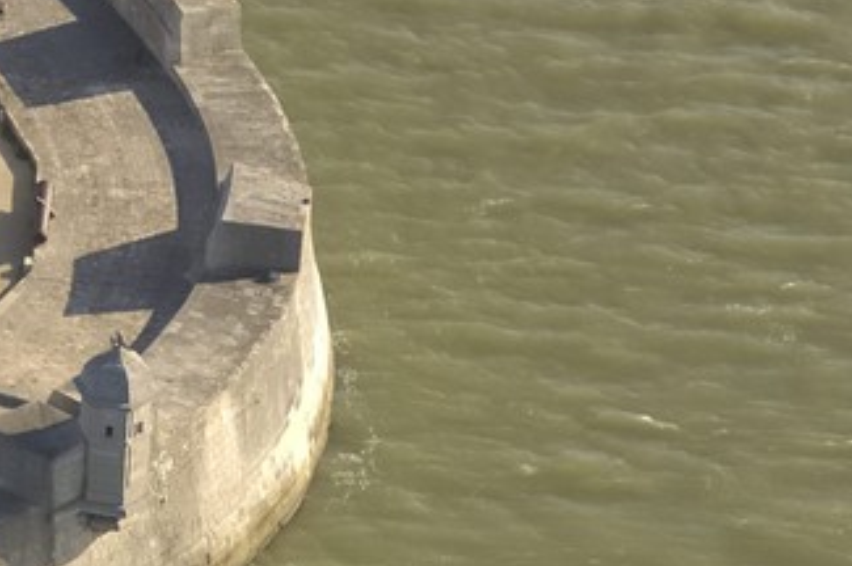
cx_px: -1203
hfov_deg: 3.9
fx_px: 12223
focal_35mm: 517
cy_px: -45
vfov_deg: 2.7
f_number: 5
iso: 100
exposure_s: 1/350
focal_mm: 70
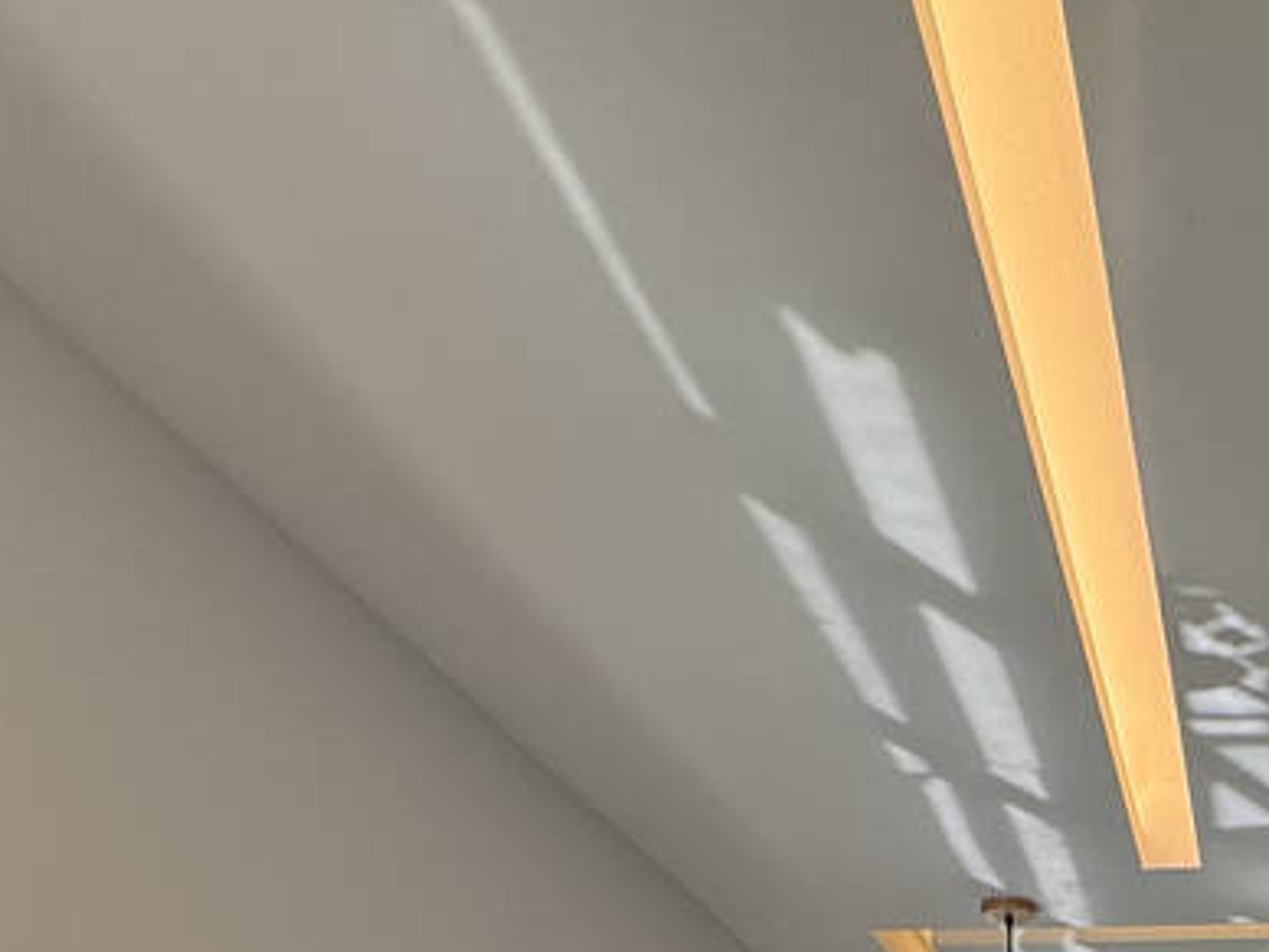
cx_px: 1390
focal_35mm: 52
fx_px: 1906
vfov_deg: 21.2
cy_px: 1606
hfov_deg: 32.5
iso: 40
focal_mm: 2.22
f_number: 2.2
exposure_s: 1/146
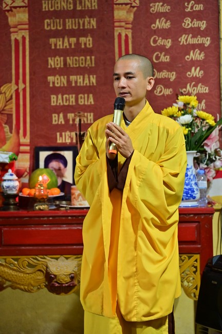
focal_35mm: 120
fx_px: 1112
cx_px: 111
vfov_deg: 17.1
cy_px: 167
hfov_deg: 11.4
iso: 3200
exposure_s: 1/80
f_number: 4.5
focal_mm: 120
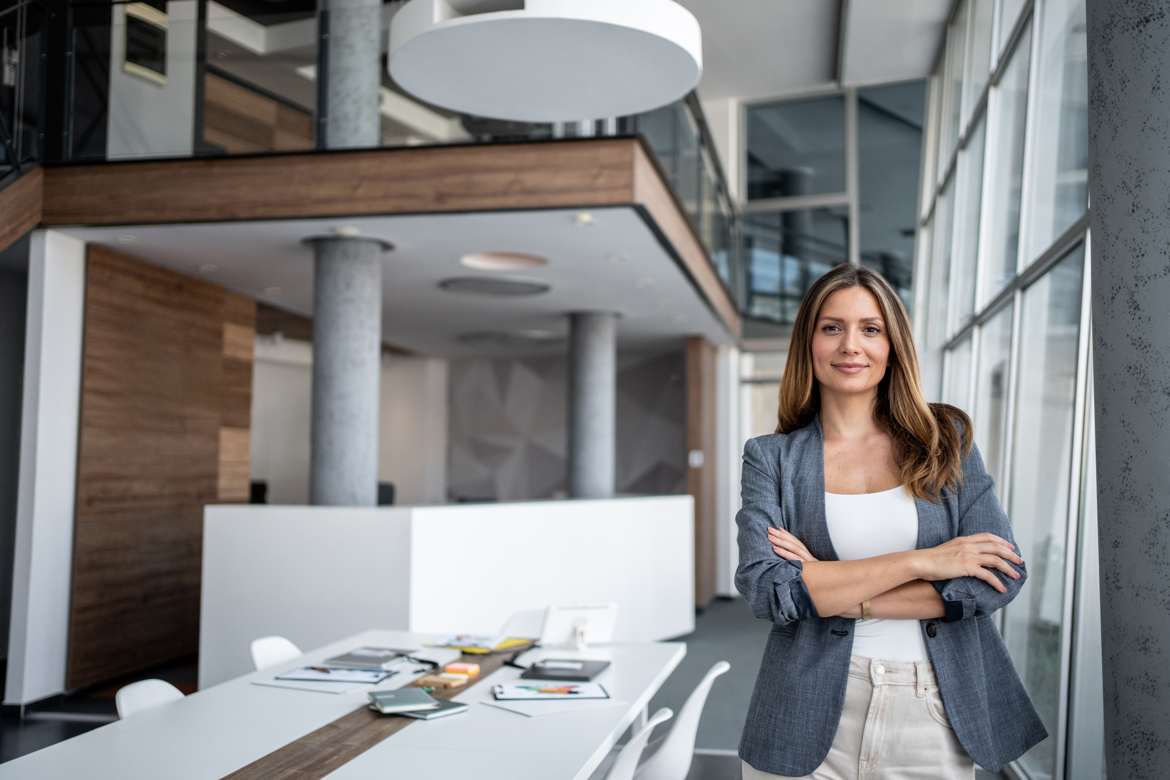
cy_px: 390
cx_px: 585
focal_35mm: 35
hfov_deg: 54.4
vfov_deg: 37.9
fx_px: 1137
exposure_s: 1/2500
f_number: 1.8
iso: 1000
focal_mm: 35
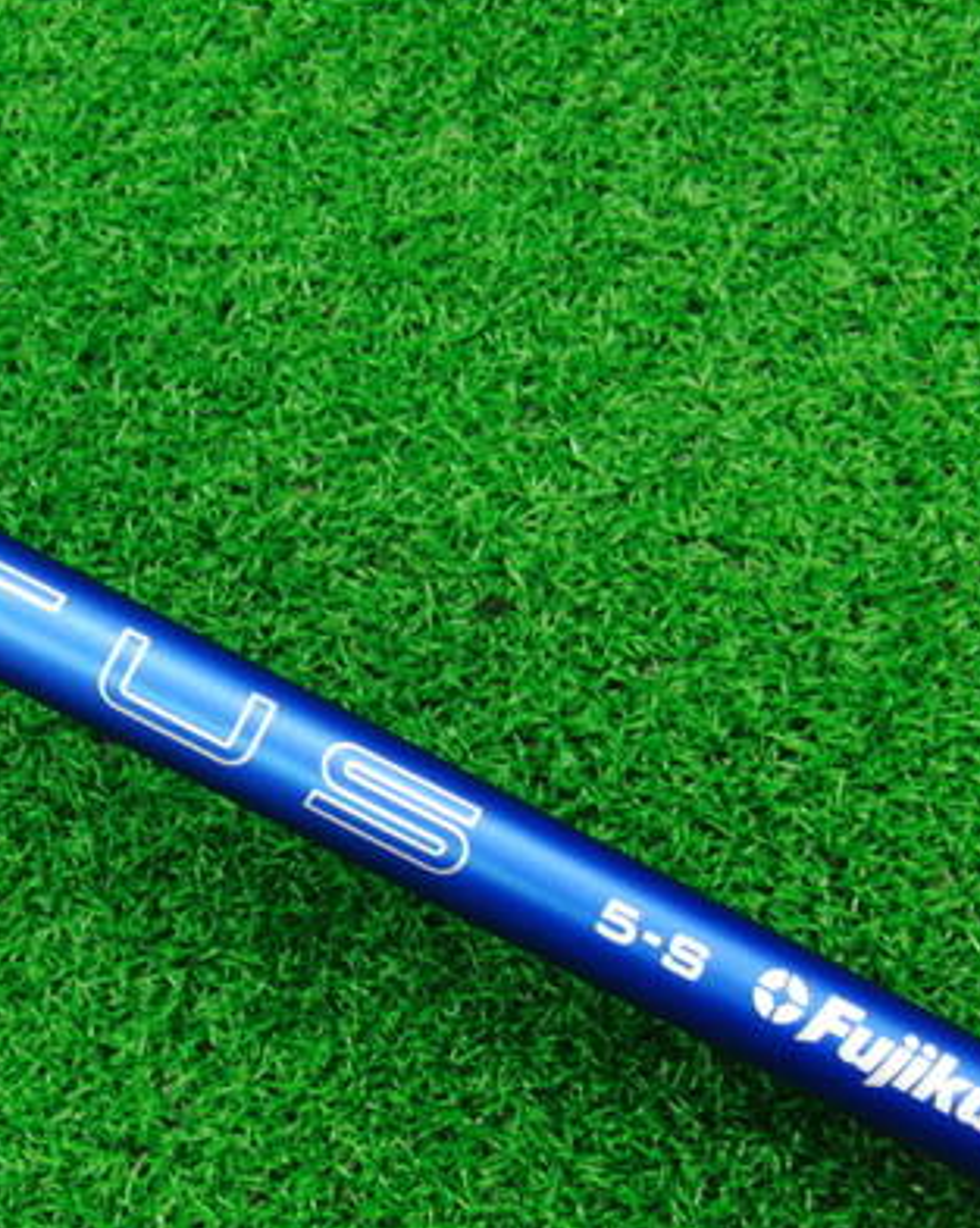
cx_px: 122
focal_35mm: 59
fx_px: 2142
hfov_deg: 25.1
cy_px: 711
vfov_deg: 31.9
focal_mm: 6.42
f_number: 3.6
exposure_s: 1/25
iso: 400
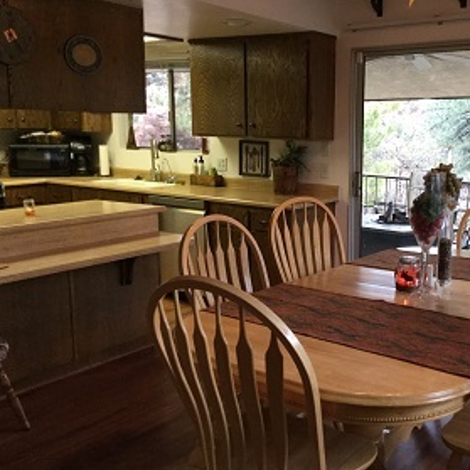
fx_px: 614
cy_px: 238
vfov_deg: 41.9
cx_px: 330
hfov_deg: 41.1
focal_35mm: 40
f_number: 2.4
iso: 100
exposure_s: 1/30
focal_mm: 3.3
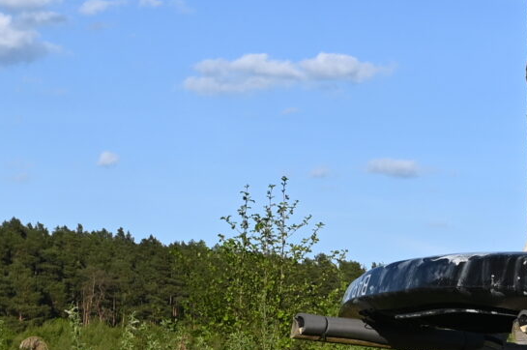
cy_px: 211
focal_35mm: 141
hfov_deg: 13.9
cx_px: 723
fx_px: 2062
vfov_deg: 9.7
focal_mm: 30
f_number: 8
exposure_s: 1/640
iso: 200
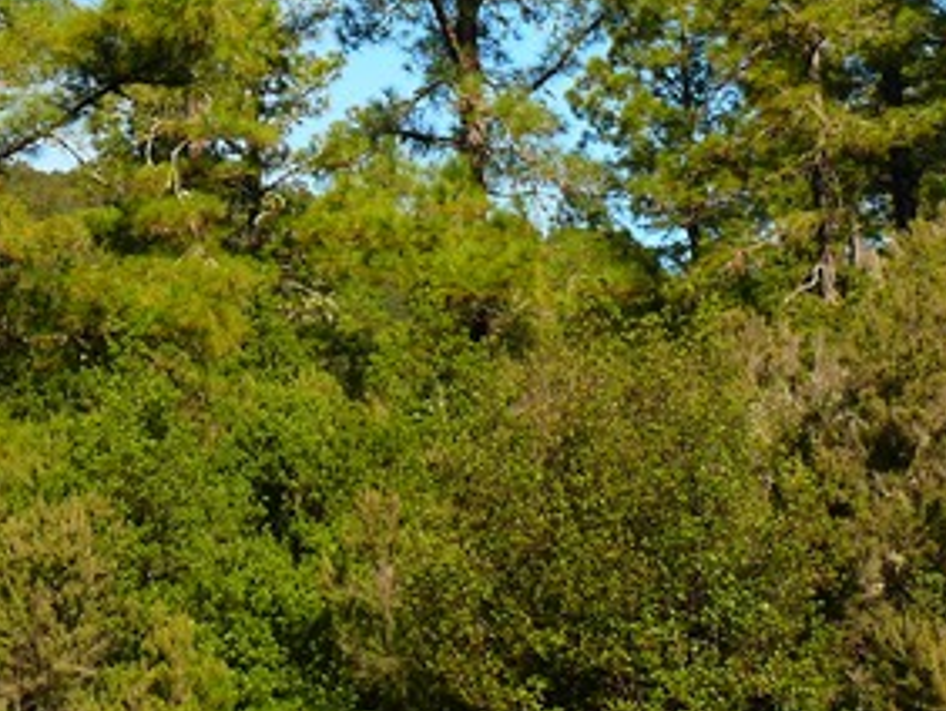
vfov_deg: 15.3
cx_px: 107
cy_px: -178
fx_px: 2544
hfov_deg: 20.7
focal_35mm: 93
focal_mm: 7.4
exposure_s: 1/160
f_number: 4
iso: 100
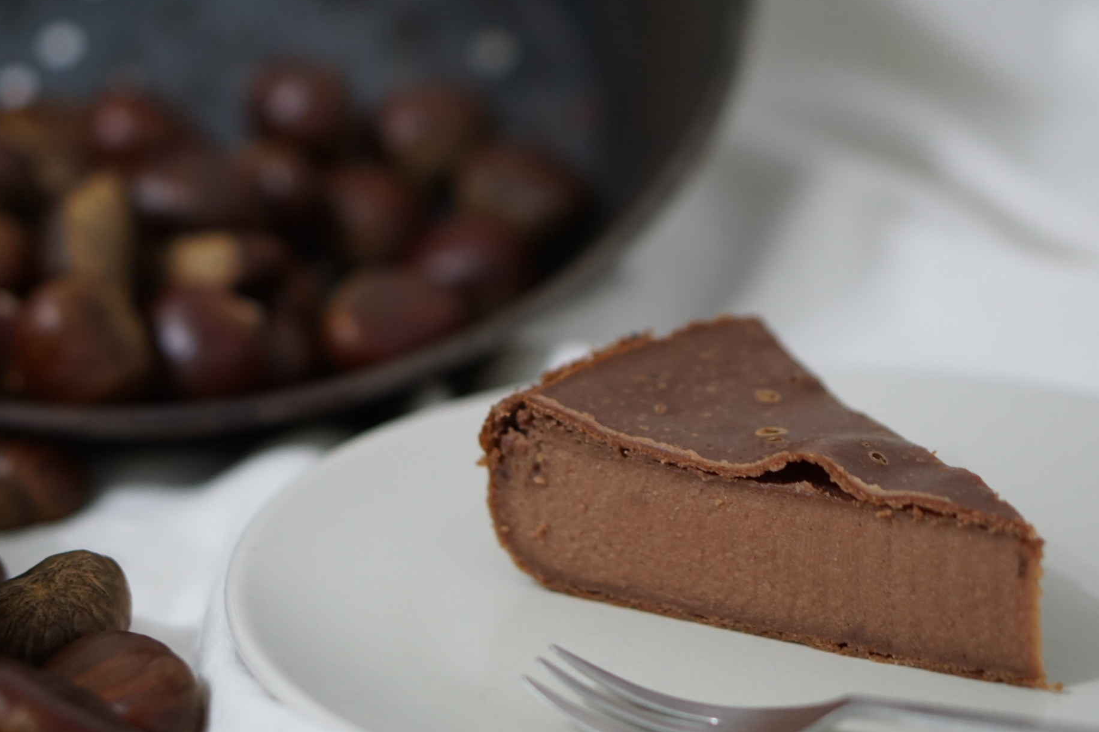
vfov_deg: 14.0
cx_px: 412
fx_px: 2991
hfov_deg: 20.8
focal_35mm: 98
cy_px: 389
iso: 640
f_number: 2
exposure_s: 1/80
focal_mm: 50
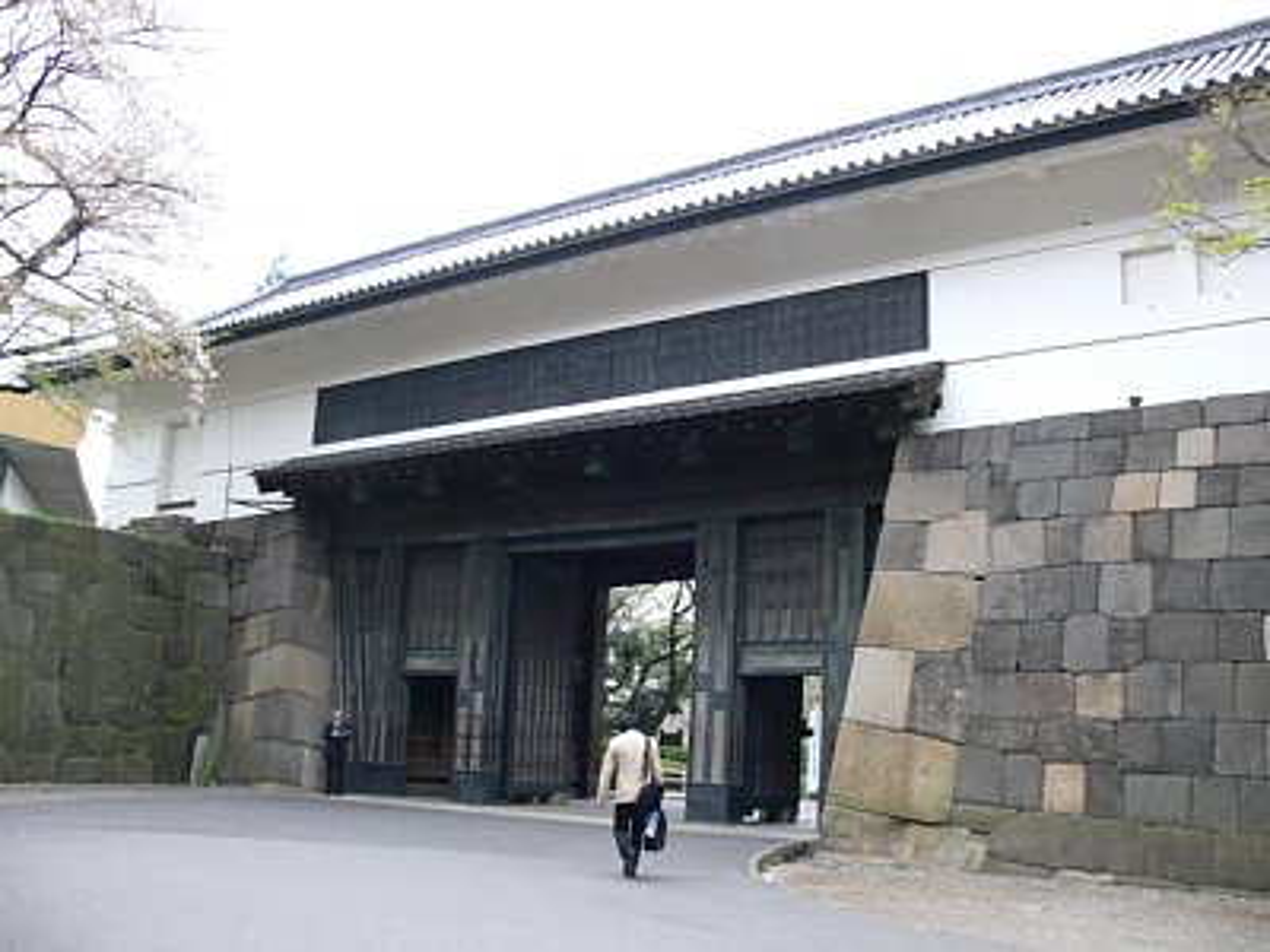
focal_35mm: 35
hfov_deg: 52.6
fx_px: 1284
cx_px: 635
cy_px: 476
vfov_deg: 40.7
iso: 200
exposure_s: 1/30
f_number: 2.8
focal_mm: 7.4
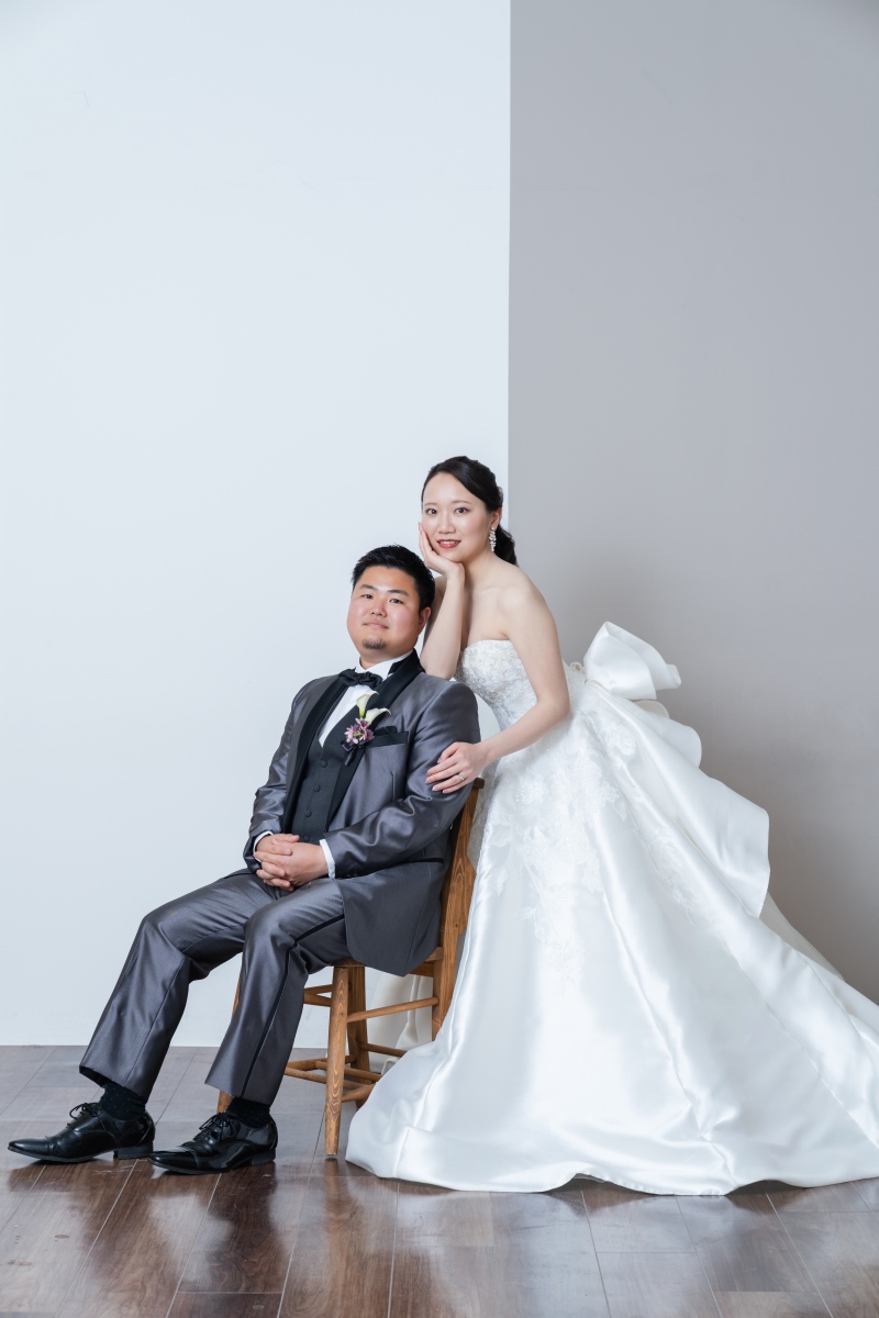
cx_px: 440
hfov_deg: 19.5
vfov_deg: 28.8
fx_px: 2564
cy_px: 659
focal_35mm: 70
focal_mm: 70
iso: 200
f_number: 5
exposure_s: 1/125
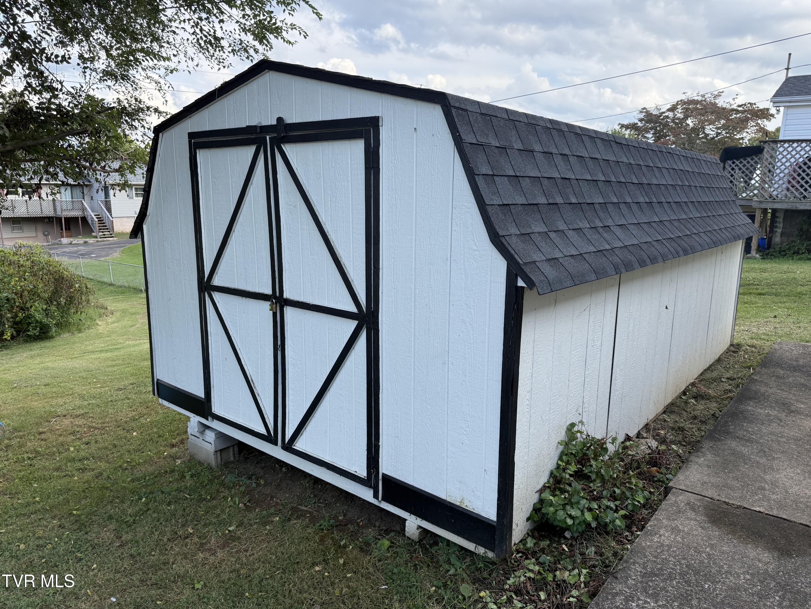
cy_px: 304
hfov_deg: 71.6
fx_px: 562
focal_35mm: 24
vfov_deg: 56.8
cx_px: 406
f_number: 1.78
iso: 100
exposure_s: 1/1314
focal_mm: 6.76
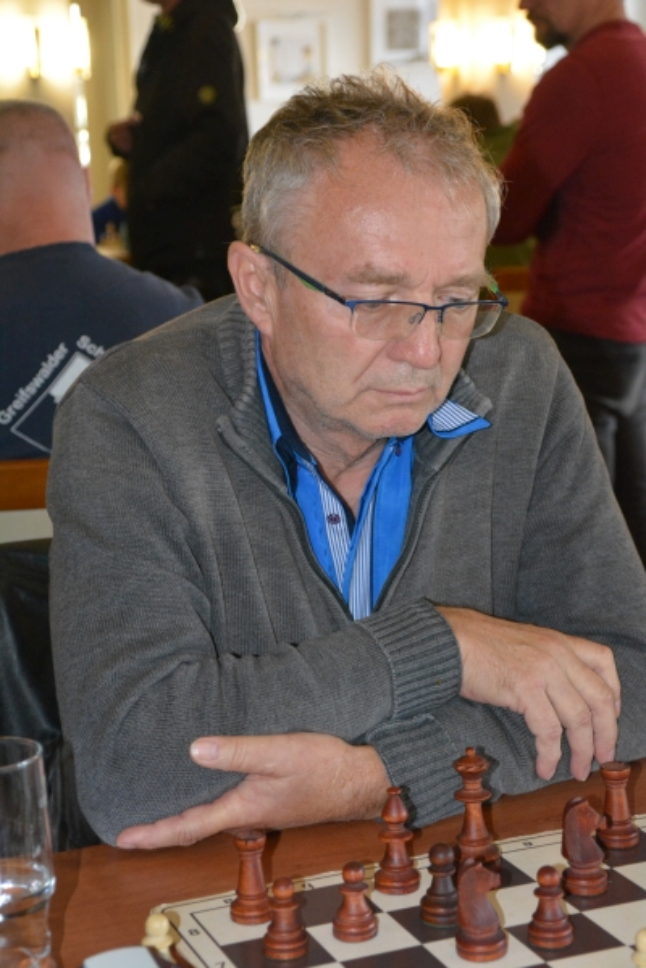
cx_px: 323
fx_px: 1857
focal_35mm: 69
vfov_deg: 29.2
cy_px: 484
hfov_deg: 19.7
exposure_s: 1/60
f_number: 4.8
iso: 3200
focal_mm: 46
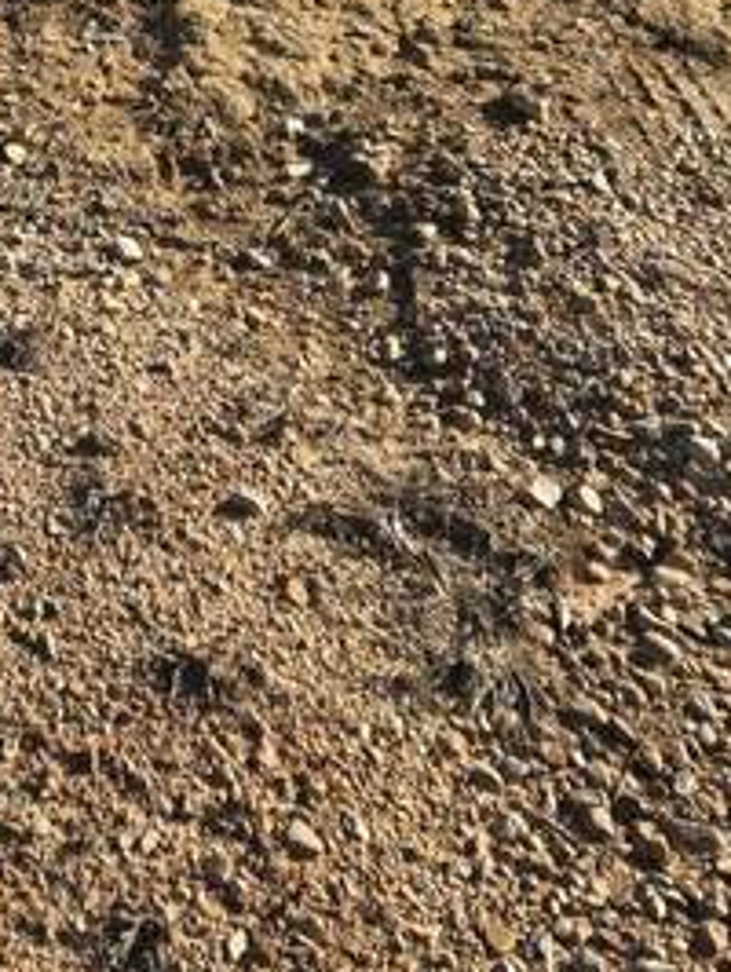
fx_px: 2333
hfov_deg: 17.0
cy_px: -639
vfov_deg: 19.3
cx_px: -139
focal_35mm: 83
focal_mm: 5.4
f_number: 1.8
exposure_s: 1/2921
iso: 40
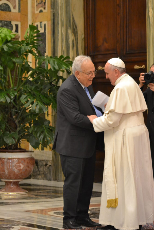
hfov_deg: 11.2
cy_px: 111
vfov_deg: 16.6
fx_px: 789
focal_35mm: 123
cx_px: 90
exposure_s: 1/60
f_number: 4
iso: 3200
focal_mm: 70
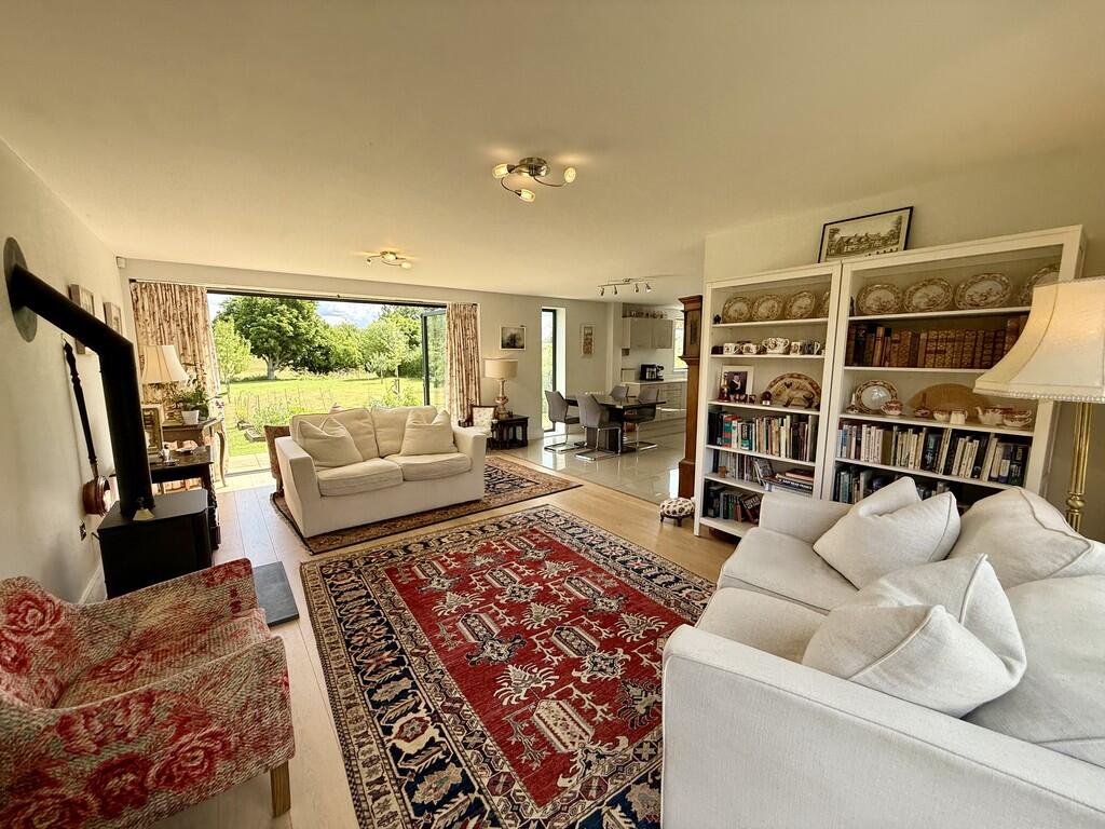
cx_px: 552
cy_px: 414
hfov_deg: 102.1
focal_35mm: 14
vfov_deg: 85.7
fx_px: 447
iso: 64
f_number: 2.2
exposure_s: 1/328
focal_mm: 2.22
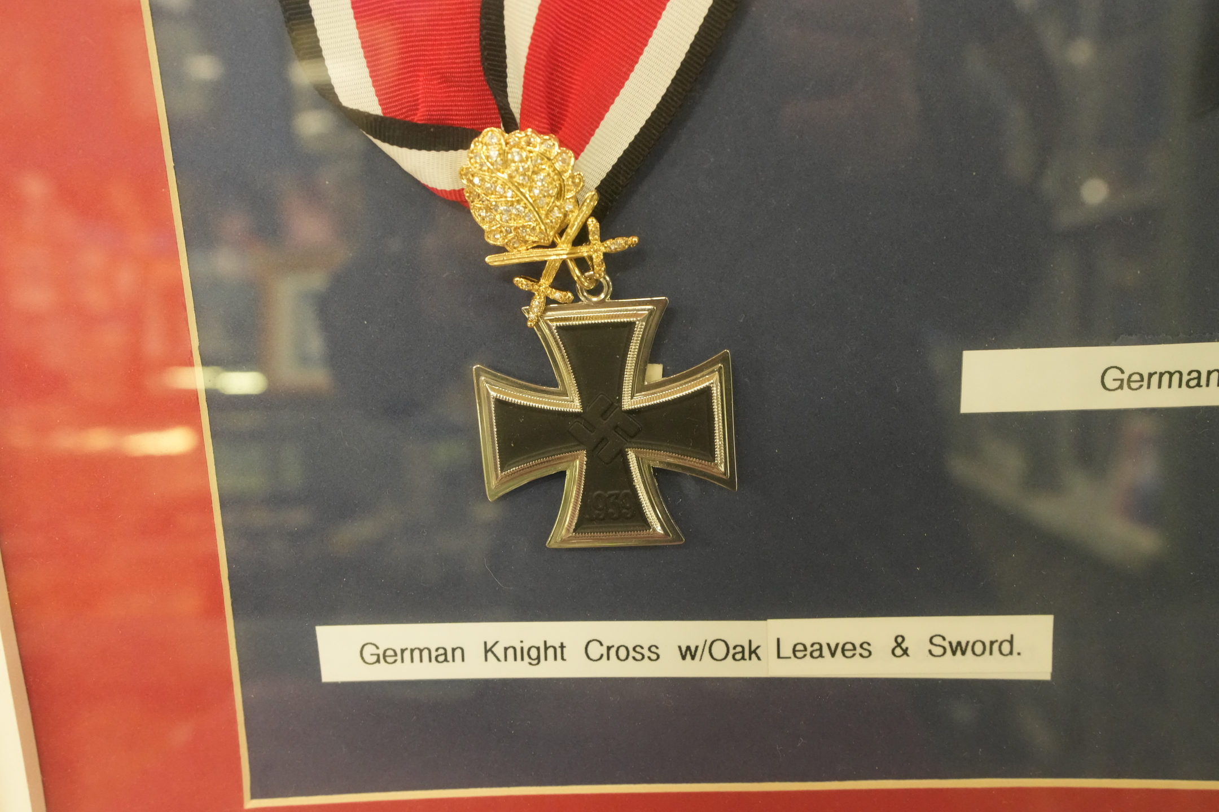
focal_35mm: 35
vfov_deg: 37.9
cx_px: 610
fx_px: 1185
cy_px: 406
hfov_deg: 54.4
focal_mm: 35
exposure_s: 1/40
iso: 8000
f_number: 8
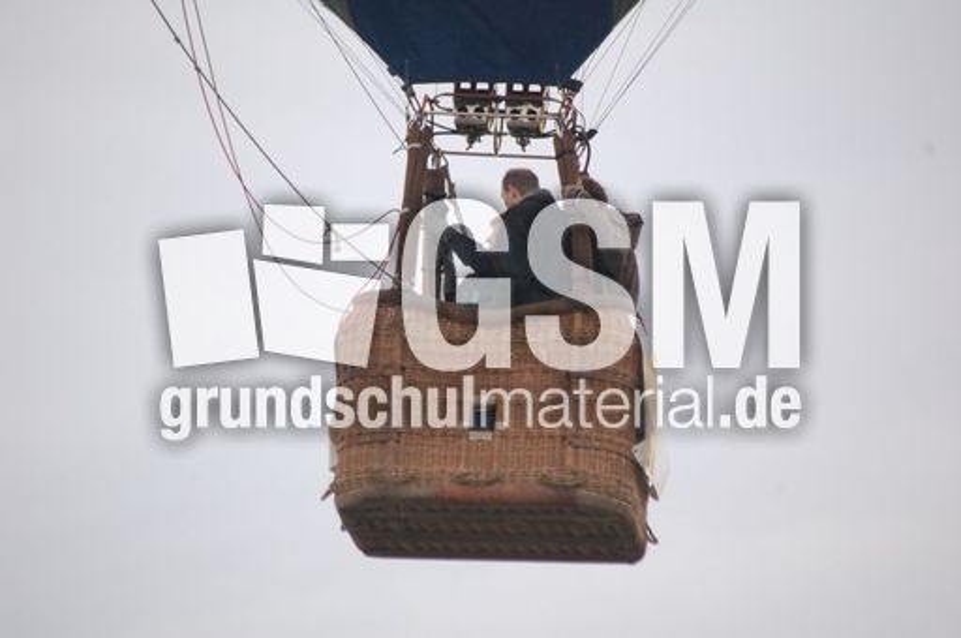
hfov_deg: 6.9
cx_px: 480
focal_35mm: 300
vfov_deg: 4.6
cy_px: 319
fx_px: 7998
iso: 800
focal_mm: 200
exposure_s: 1/160
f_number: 5.6
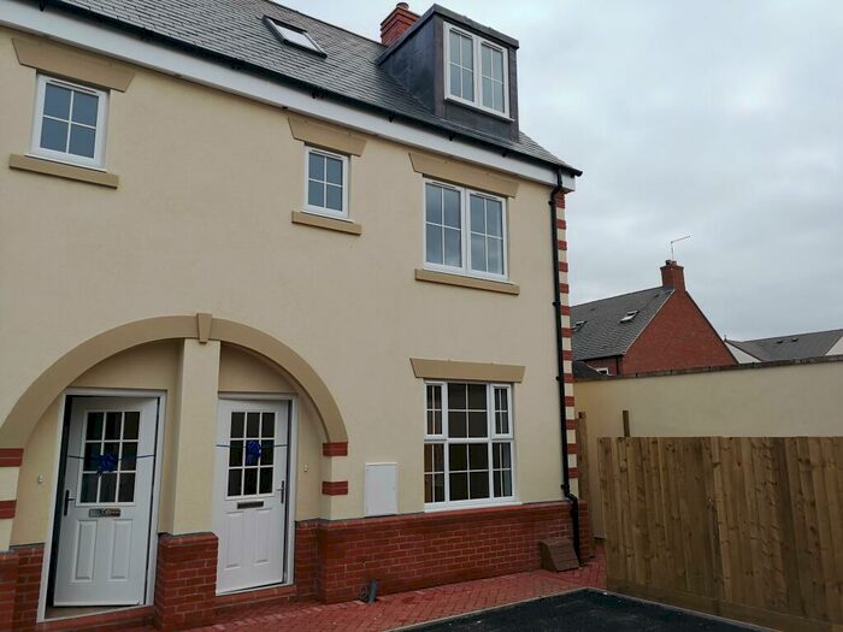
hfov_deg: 65.3
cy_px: 316
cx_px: 422
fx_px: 658
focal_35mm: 27
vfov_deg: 51.4
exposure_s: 1/956
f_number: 1.8
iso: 50
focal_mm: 3.95
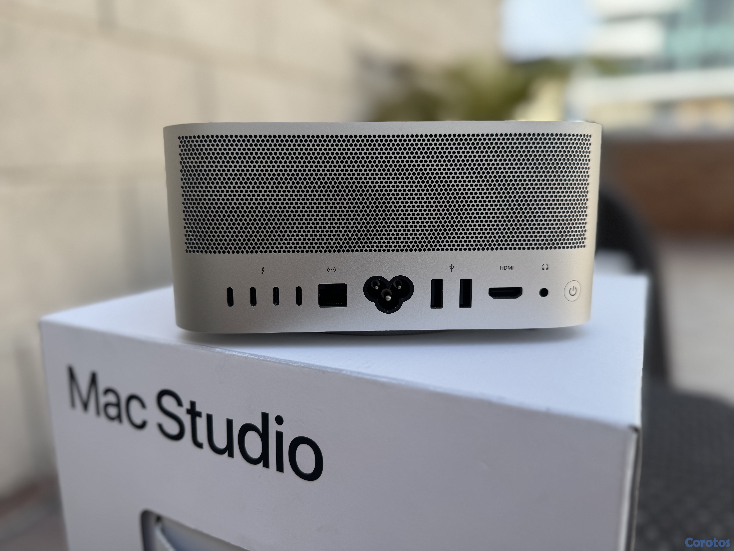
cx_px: 367
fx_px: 509
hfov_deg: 71.6
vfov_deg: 56.8
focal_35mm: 24
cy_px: 276
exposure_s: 1/1339
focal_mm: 6.76
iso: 80
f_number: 1.78
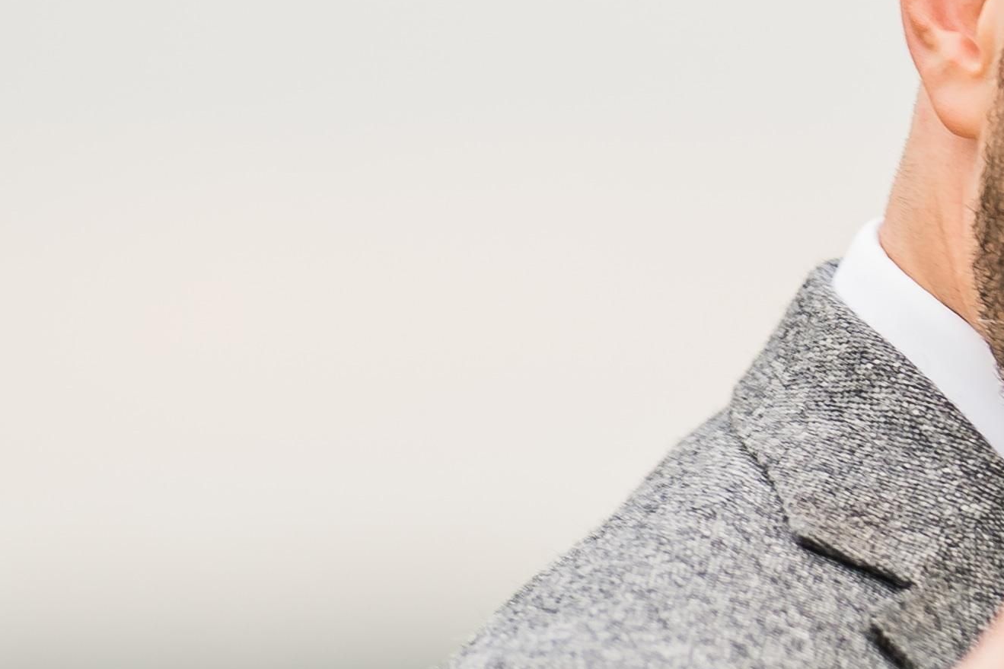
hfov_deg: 3.3
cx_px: 1674
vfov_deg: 2.2
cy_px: 623
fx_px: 17120
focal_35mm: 614
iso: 100
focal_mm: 135
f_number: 1.8
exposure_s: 1/200
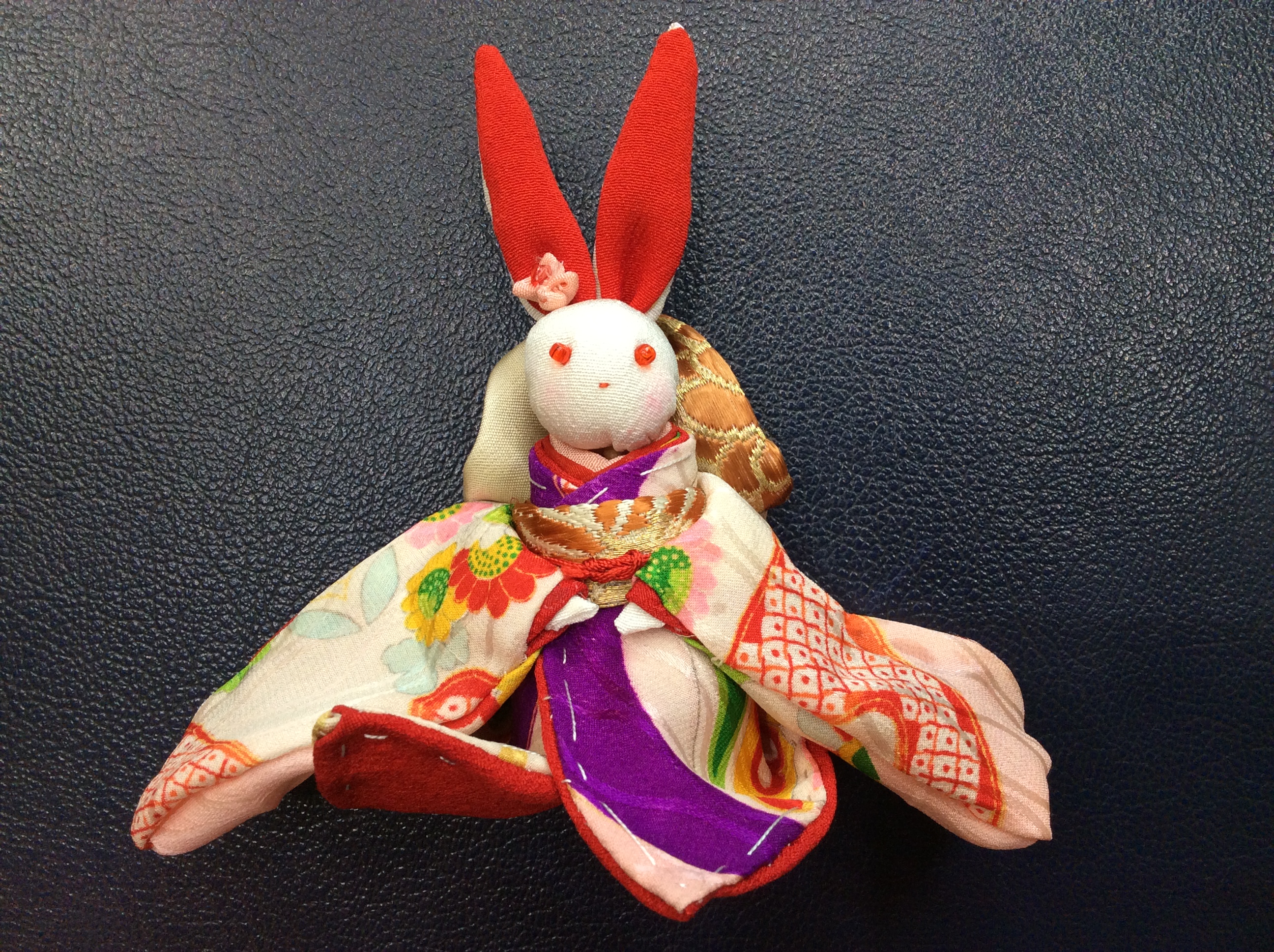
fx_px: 1176
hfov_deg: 56.9
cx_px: 637
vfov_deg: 44.1
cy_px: 476
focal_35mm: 32
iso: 50
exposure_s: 1/120
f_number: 2.4
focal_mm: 3.3
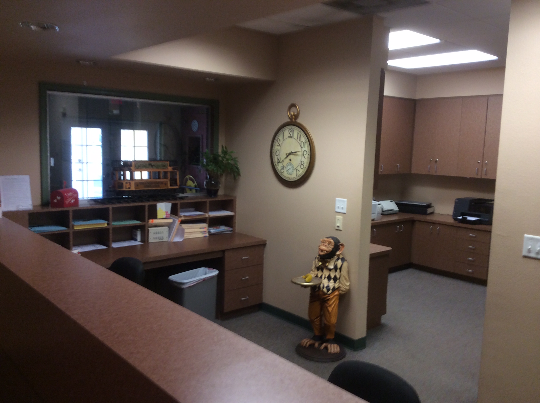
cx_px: 270
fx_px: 514
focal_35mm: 33
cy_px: 202
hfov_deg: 55.4
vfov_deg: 42.8
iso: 64
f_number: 2.4
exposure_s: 1/24
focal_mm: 3.3
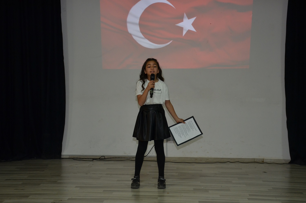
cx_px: 153
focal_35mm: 63
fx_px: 534
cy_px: 102
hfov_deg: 32.0
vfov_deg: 21.5
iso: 800
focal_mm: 42
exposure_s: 1/60
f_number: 4.5
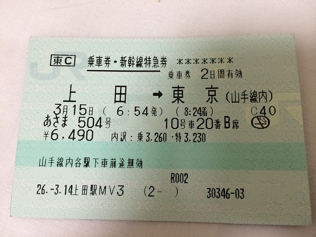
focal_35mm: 30
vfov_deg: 46.8
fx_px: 274
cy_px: 118
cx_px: 158
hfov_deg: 60.0
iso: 160
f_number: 2.2
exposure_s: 1/30
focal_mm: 4.12
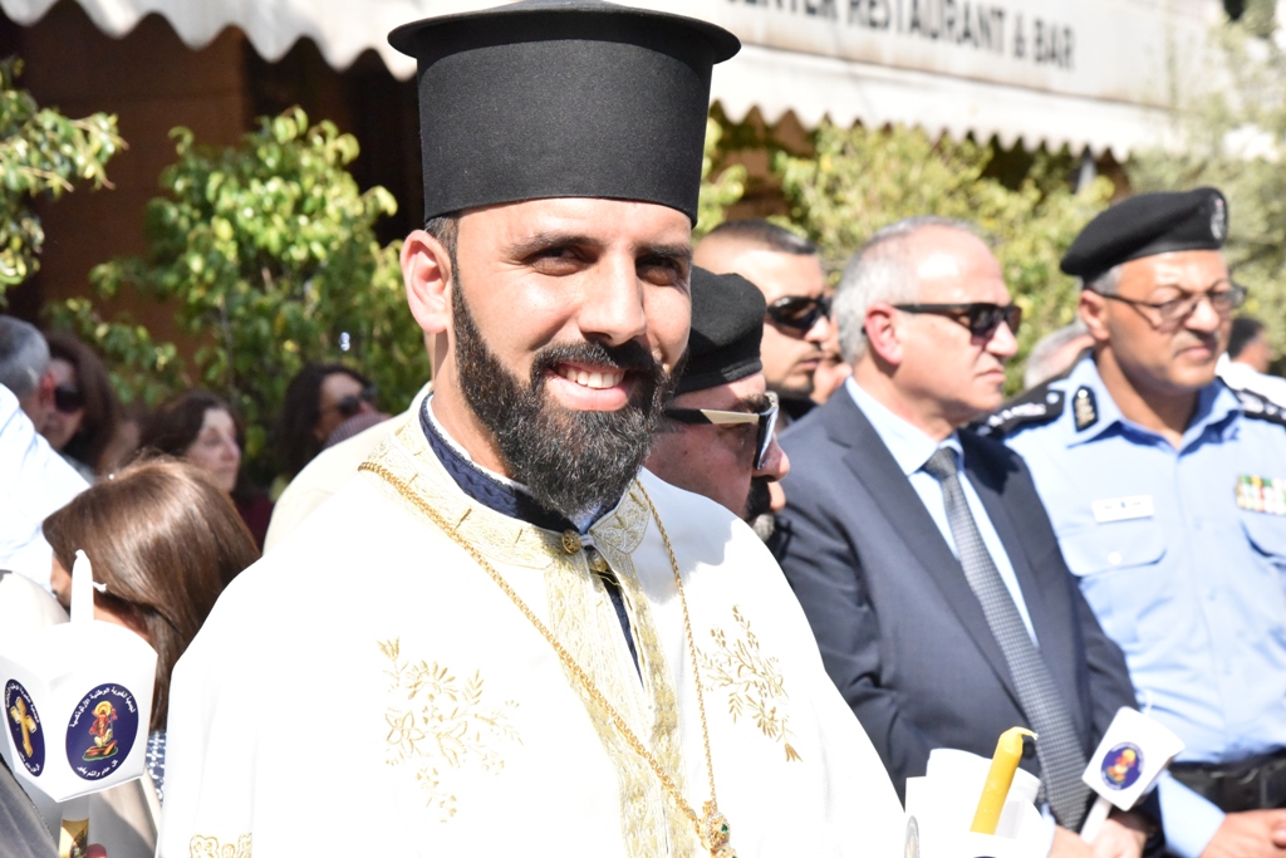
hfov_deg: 24.8
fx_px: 2929
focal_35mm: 82
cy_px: 429
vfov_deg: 16.7
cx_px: 643
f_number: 10
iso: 6400
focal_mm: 82
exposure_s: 1/5000
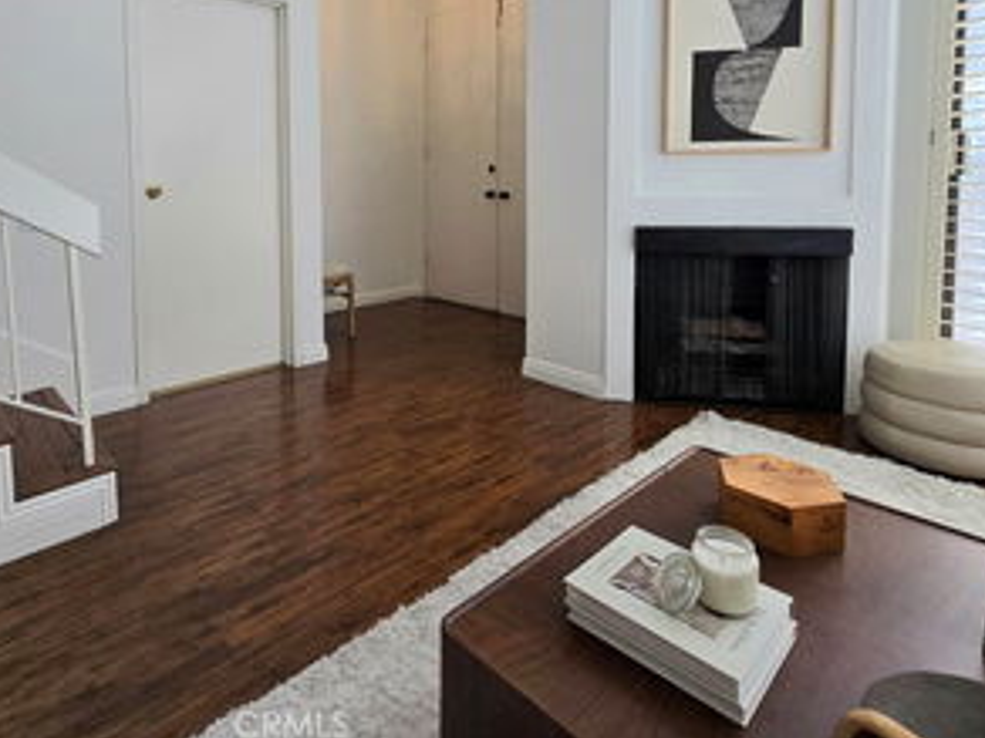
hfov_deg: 84.3
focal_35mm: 19
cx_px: 433
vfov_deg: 65.4
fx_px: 541
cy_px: 206
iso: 50
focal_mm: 2.2
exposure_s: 1/167
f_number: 2.2
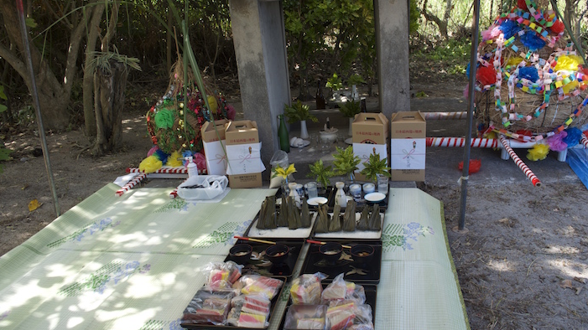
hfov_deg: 66.1
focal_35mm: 29
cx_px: 297
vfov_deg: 40.1
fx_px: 452
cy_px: 150
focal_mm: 18
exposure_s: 1/160
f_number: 6.3
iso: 200
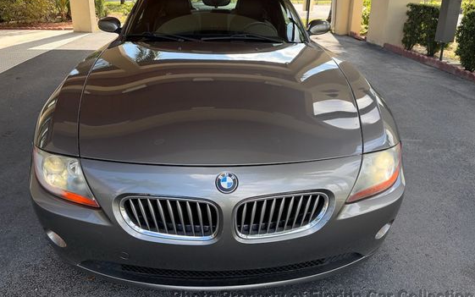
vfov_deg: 42.9
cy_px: 112
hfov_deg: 64.6
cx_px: 230
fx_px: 376
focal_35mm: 29
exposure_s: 1/796
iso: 100
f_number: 1.78
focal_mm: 6.76
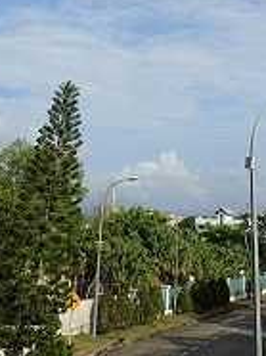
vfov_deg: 33.3
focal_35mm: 56
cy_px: 65
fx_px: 575
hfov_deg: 26.0
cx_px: 145
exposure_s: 1/200
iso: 100
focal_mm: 4.5
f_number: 8
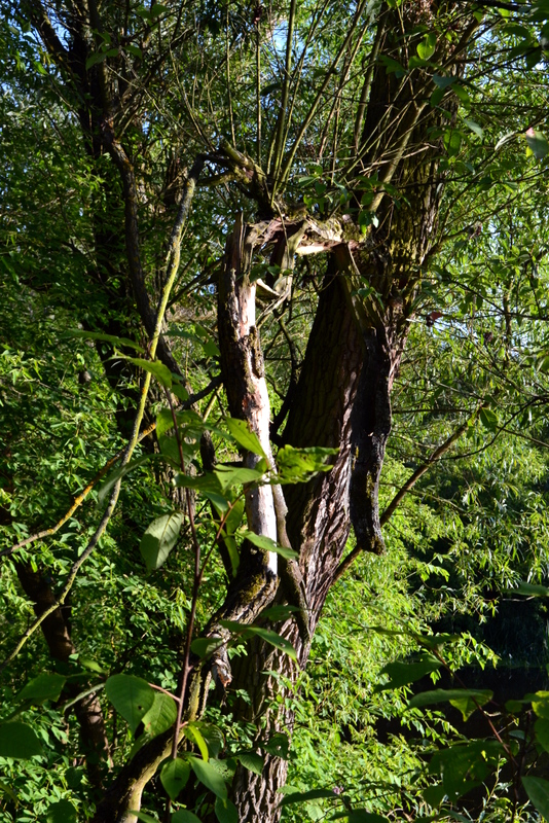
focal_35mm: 51
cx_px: 274
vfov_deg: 38.9
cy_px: 412
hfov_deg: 26.5
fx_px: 1166
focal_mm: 34
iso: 400
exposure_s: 1/160
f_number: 10
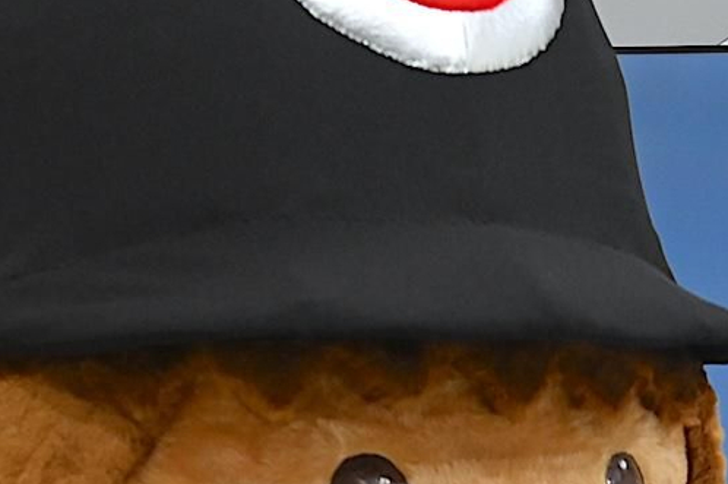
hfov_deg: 15.0
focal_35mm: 135
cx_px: 691
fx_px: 2727
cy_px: 772
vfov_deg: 9.8
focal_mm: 42
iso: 2500
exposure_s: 1/250
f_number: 5.6
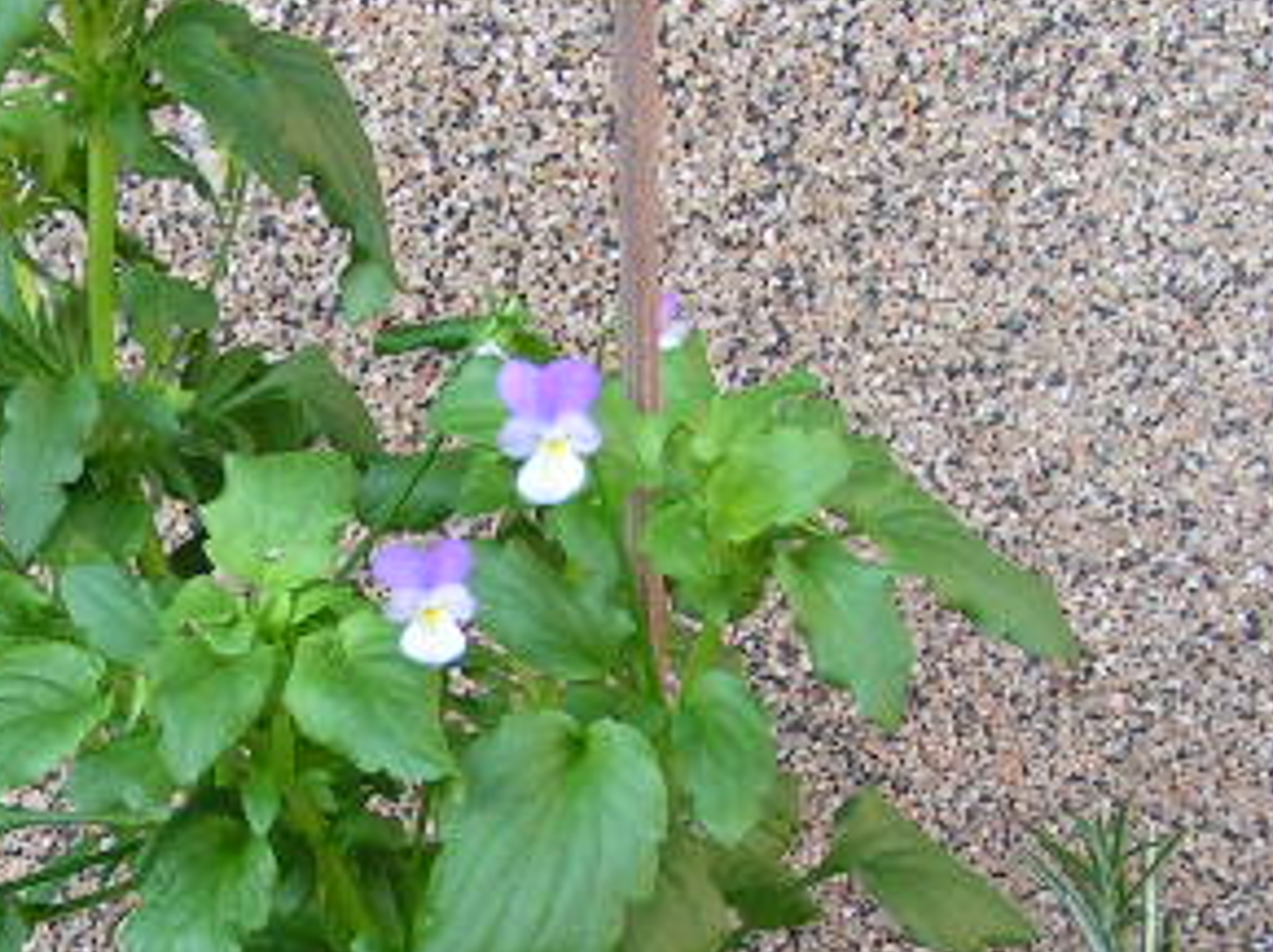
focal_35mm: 84
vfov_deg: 17.4
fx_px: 3087
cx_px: 356
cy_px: 715
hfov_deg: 23.1
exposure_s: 1/50
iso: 50
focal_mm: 5.8
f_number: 3.5
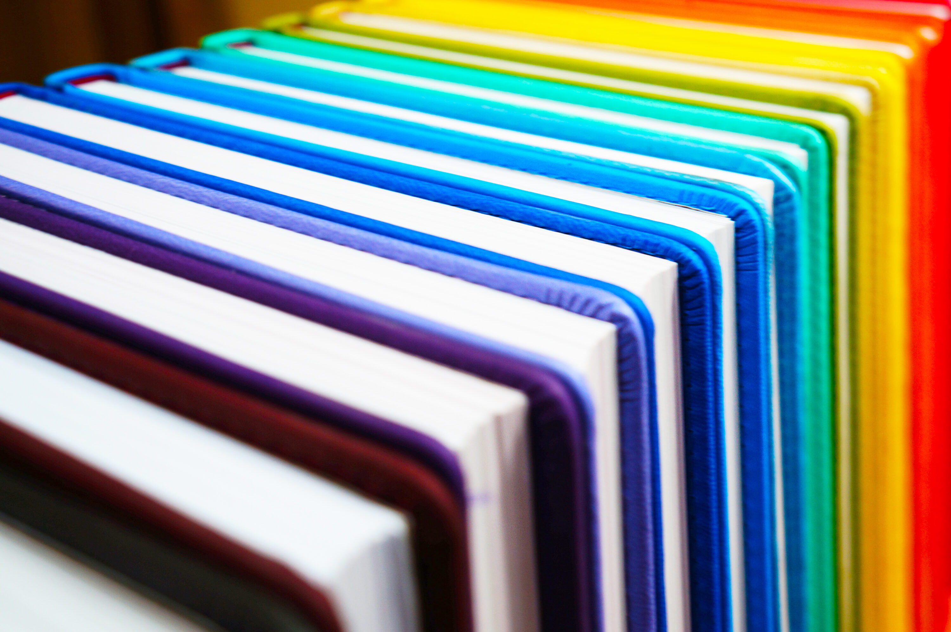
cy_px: 316
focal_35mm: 40
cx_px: 476
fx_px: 1069
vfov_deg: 32.9
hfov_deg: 48.0
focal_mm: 27
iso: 200
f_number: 5.6
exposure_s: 1/20
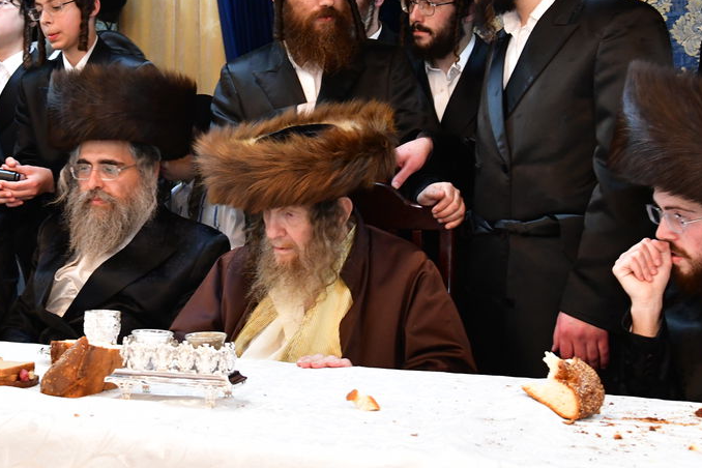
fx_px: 1248
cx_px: 214
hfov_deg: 31.1
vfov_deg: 20.9
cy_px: 65
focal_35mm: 64
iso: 3200
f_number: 5.6
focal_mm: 31
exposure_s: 1/100
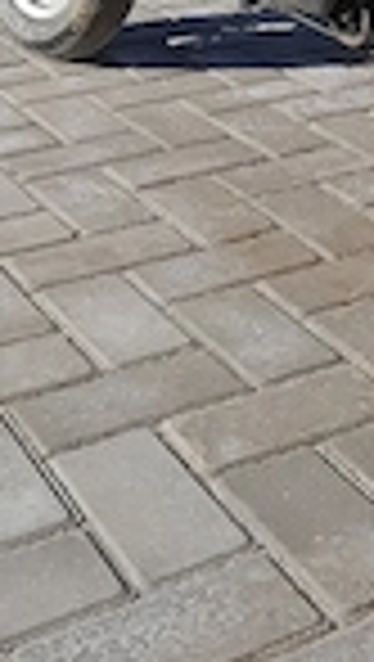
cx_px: 374
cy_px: -167
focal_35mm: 80
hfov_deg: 14.9
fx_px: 1406
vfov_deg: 23.8
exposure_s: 1/500
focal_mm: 4
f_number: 1.8
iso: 40
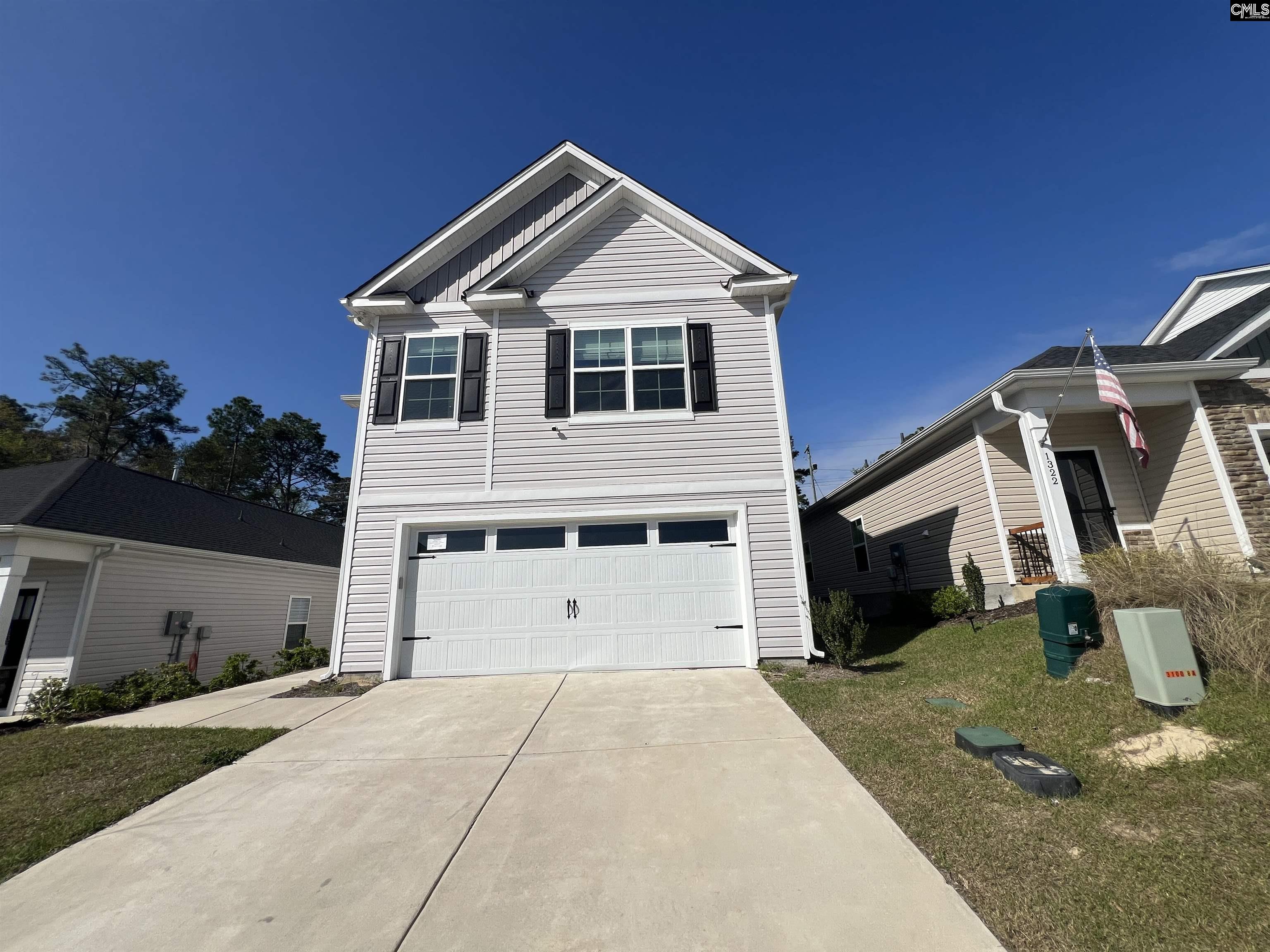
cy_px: 476
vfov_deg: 89.9
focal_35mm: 13
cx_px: 635
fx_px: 477
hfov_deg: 106.2
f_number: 1.8
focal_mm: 1.57
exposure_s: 1/4785
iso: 32
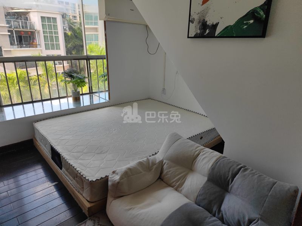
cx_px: 151
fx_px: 332
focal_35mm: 38
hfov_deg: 49.0
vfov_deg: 37.7
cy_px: 113
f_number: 1.95
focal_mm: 7.59
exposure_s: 1/411
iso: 50
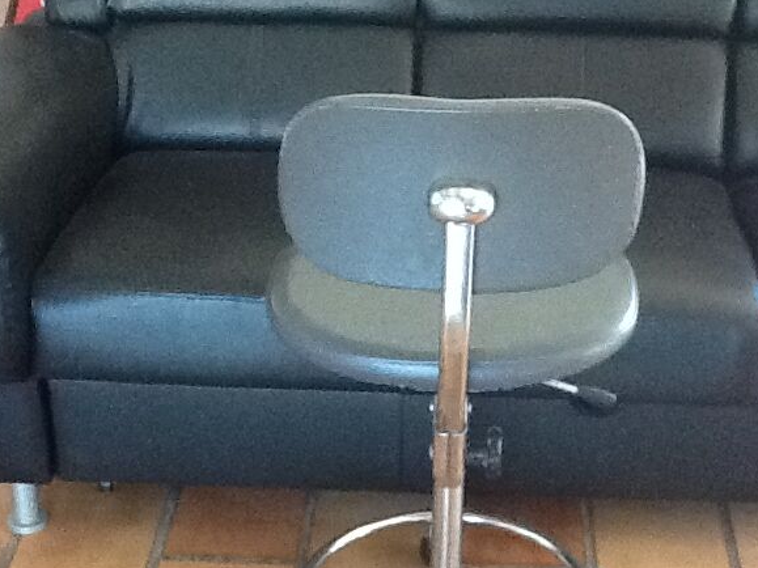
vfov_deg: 20.0
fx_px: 1598
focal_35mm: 73
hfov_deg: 26.6
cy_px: 436
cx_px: 452
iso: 320
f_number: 2.4
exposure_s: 1/30
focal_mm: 2.03
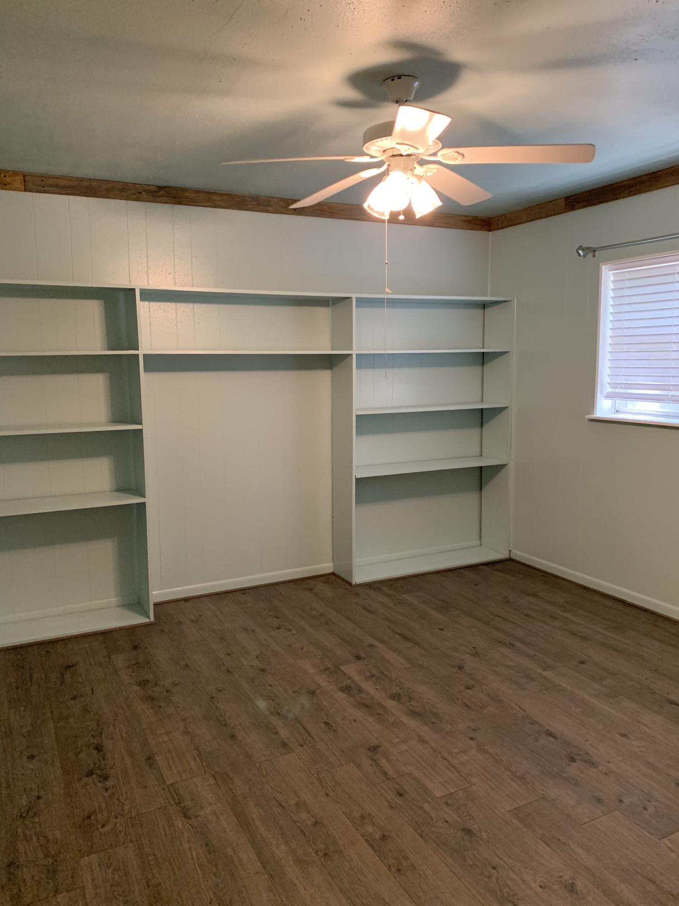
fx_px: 680
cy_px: 453
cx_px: 340
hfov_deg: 53.1
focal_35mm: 26
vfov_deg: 67.3
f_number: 1.8
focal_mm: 4.25
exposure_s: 1/60
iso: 320
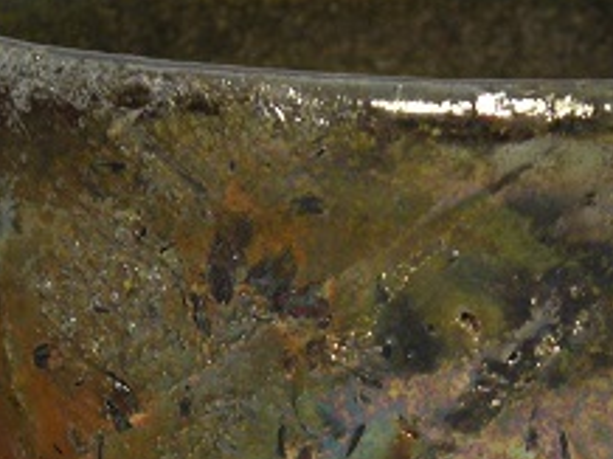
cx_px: 323
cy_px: 453
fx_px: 2653
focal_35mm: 150
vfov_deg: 9.8
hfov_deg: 13.2
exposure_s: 1/30
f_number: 3.5
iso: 125
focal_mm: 9.22
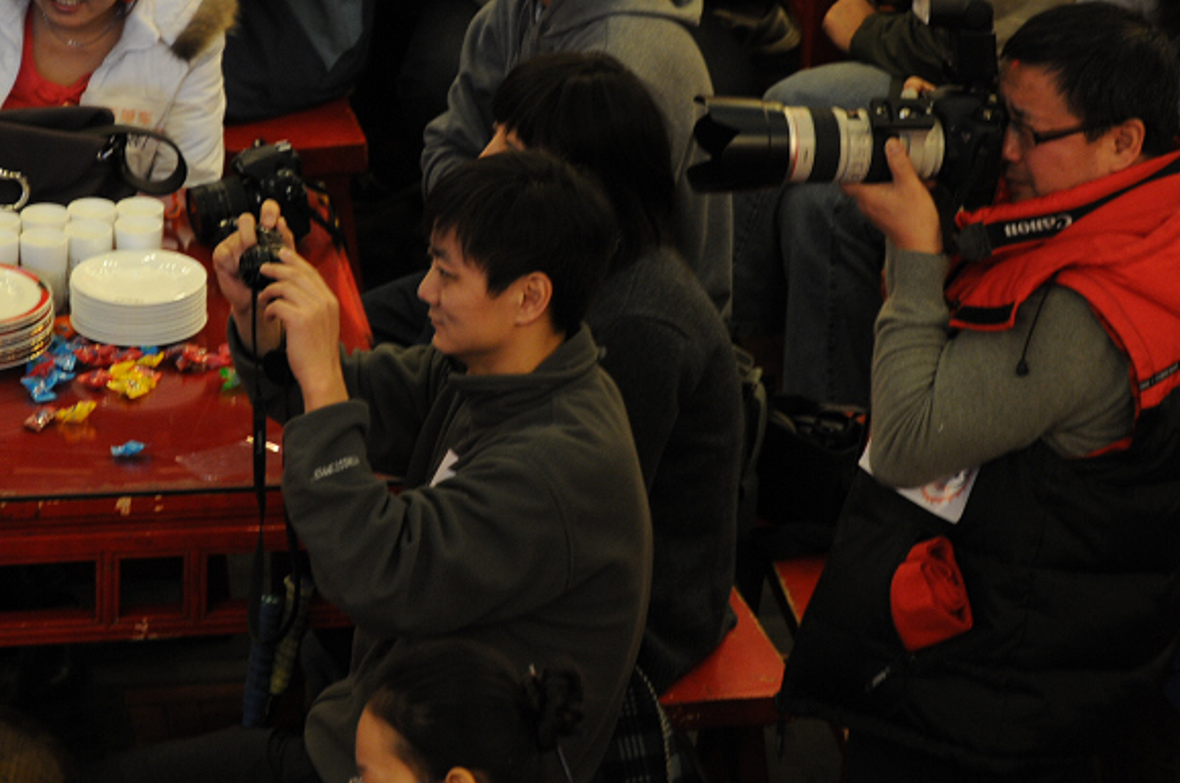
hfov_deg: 11.6
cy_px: 246
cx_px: 476
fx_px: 5783
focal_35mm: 177
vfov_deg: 7.7
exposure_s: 1/10
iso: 640
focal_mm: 85
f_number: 5.6
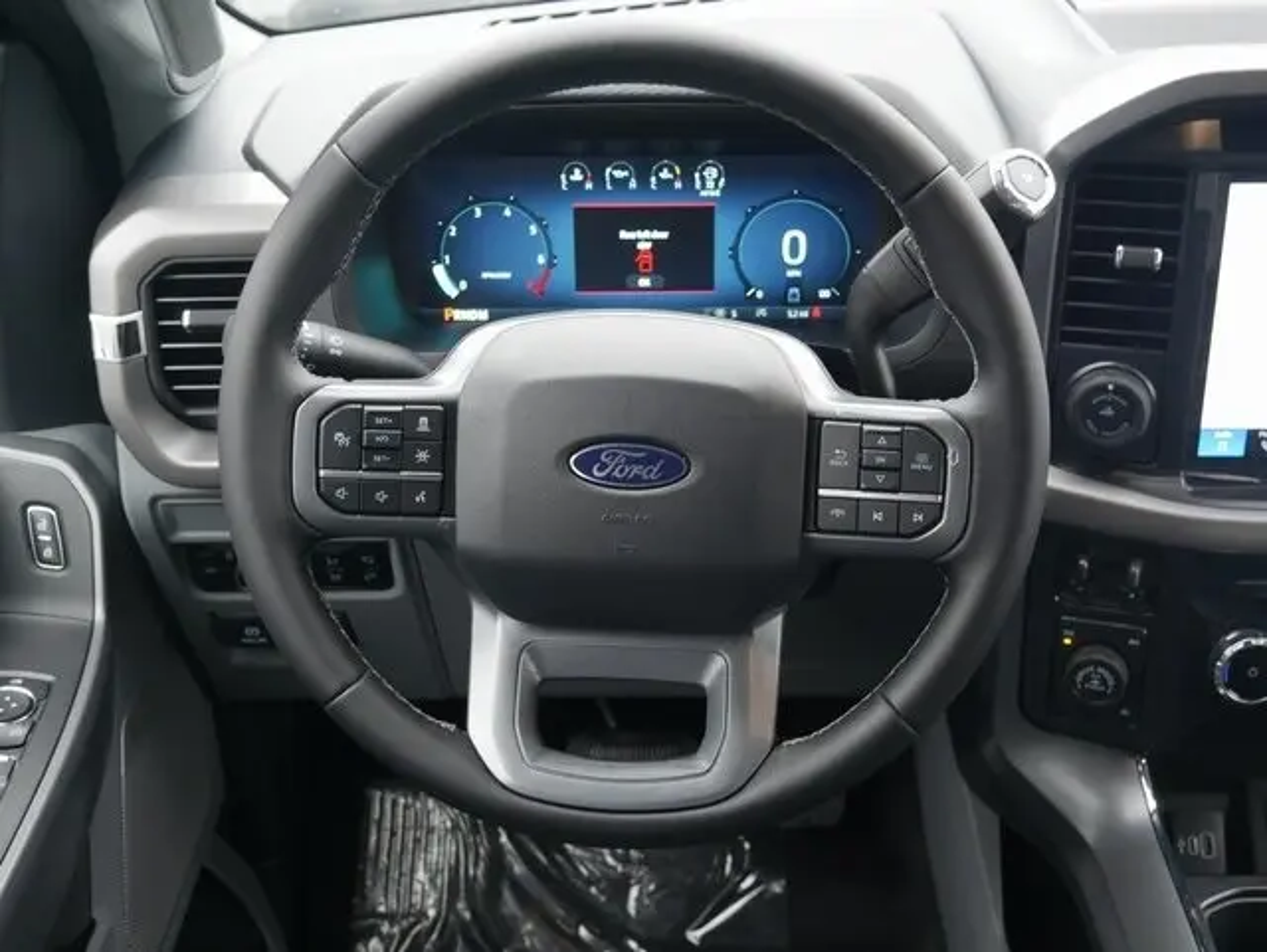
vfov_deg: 31.6
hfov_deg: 41.2
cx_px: 634
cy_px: 476
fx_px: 1685
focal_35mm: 46
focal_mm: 23
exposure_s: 1/60
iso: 1000
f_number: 5.1
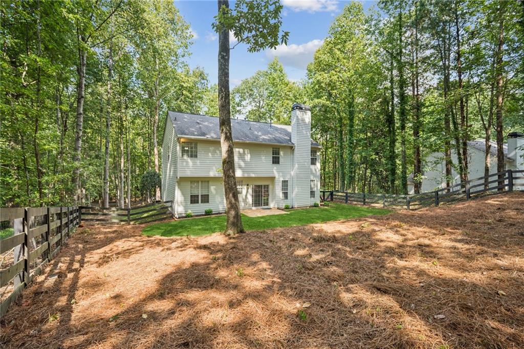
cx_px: 262
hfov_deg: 96.8
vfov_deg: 73.7
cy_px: 174
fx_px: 233
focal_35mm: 16
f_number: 5.6
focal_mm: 16
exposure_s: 1/60
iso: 100
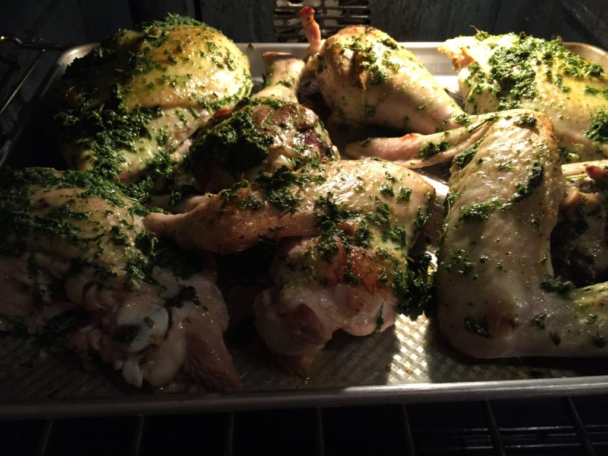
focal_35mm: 29
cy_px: 228
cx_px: 304
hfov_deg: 61.7
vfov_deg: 48.2
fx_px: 509
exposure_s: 1/30
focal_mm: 4.15
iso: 160
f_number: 2.2
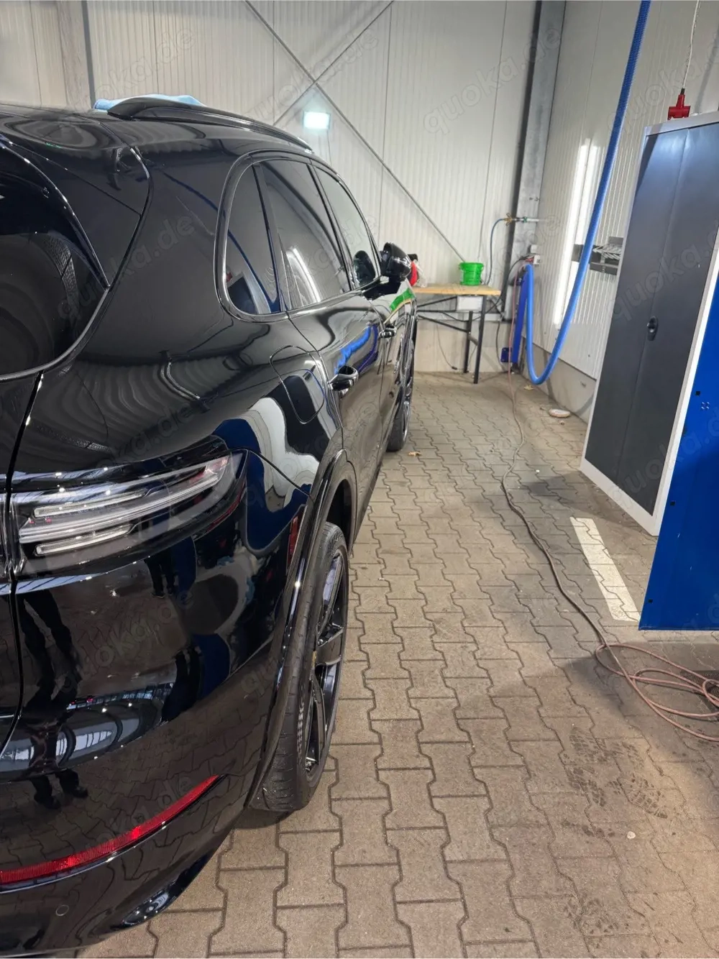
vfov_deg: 71.6
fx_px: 665
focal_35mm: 24
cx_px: 360
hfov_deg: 56.8
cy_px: 480
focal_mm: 6.76
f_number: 1.78
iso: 160
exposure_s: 1/50
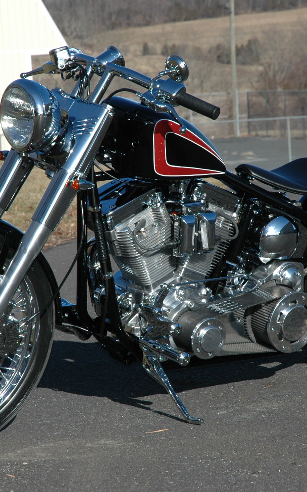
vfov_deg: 12.9
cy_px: 247
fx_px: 2170
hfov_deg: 8.1
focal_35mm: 162
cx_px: 160
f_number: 8
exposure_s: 1/500
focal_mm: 70
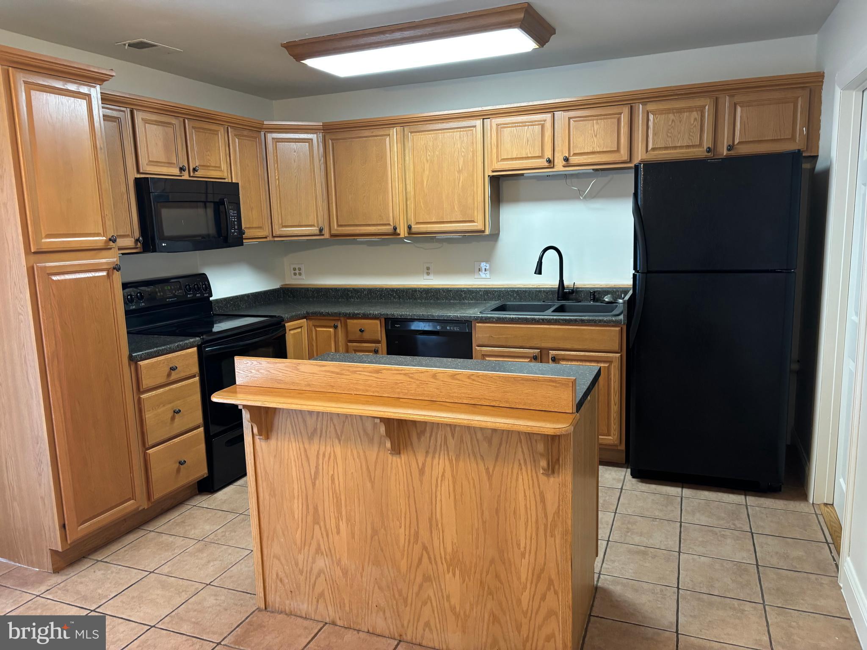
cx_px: 434
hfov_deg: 67.3
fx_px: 651
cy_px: 325
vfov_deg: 53.1
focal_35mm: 26
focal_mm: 5.96
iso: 250
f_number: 1.6
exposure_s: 1/60
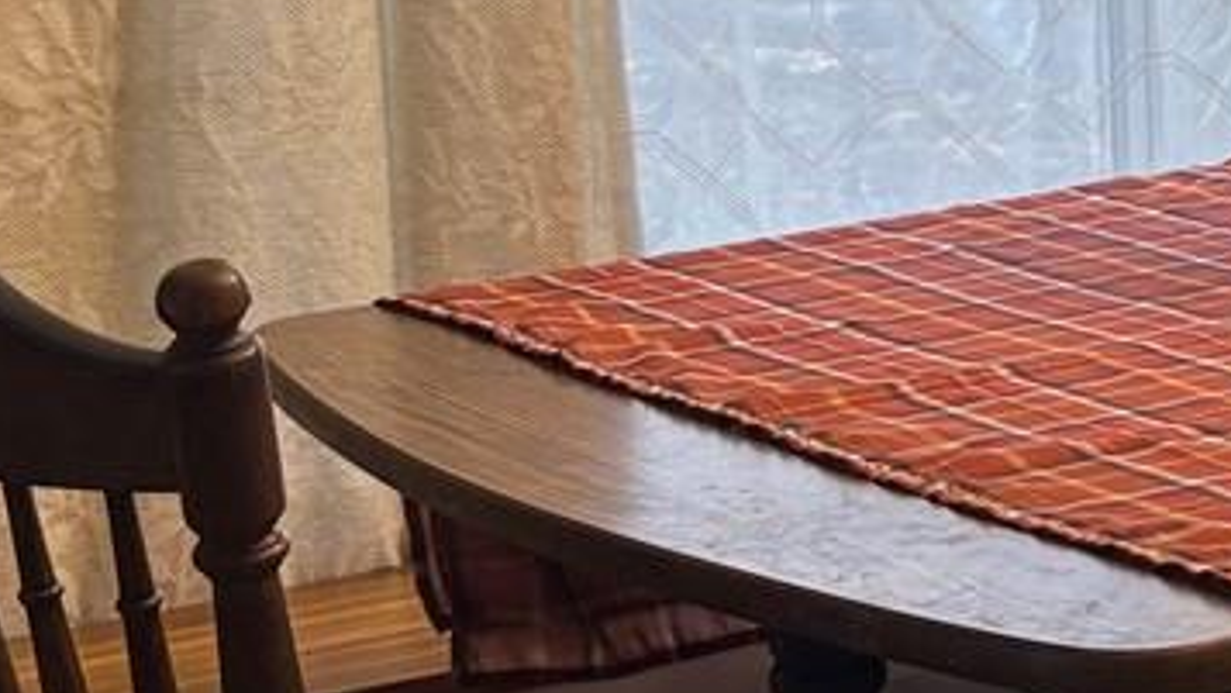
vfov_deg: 9.4
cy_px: -228
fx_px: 4146
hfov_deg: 16.0
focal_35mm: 127
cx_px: 1610
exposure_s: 1/60
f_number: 1.6
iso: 100
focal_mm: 5.96
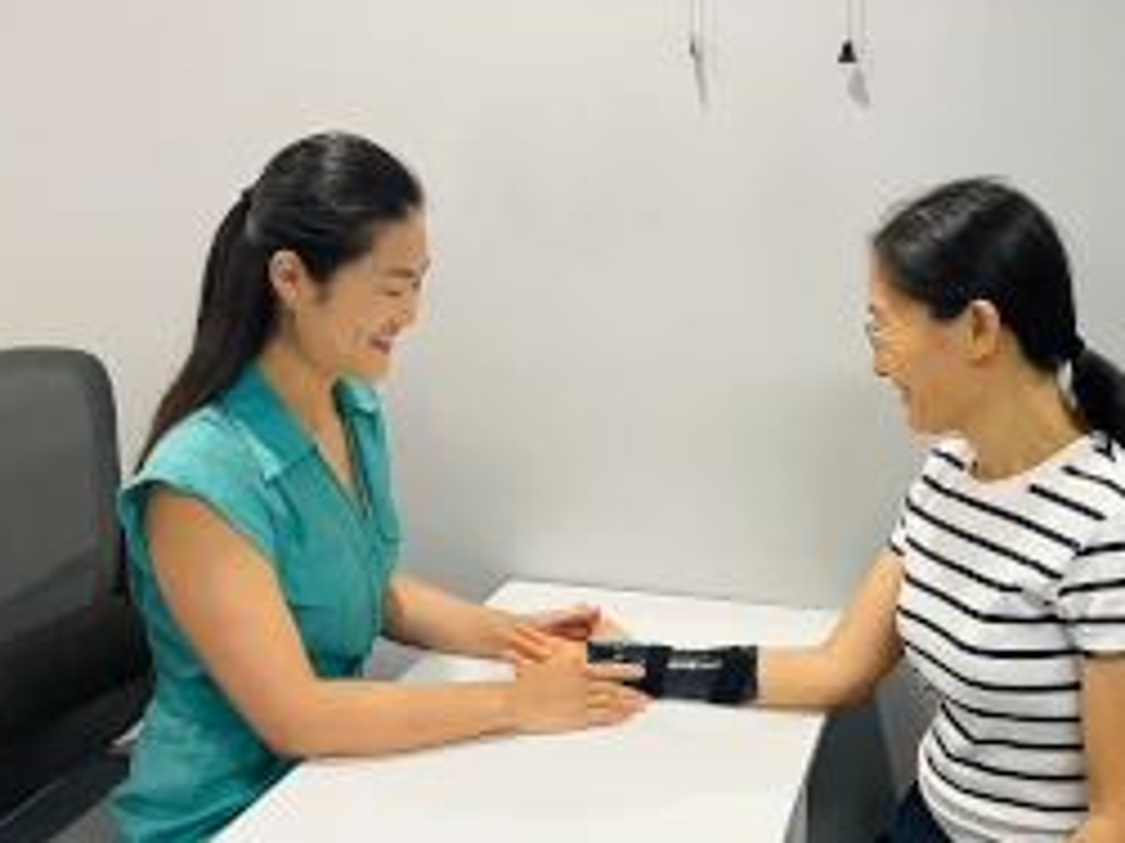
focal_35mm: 43
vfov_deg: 33.6
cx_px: 657
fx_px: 1397
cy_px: 442
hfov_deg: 43.7
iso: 80
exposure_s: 1/50
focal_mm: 5.1
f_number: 1.6
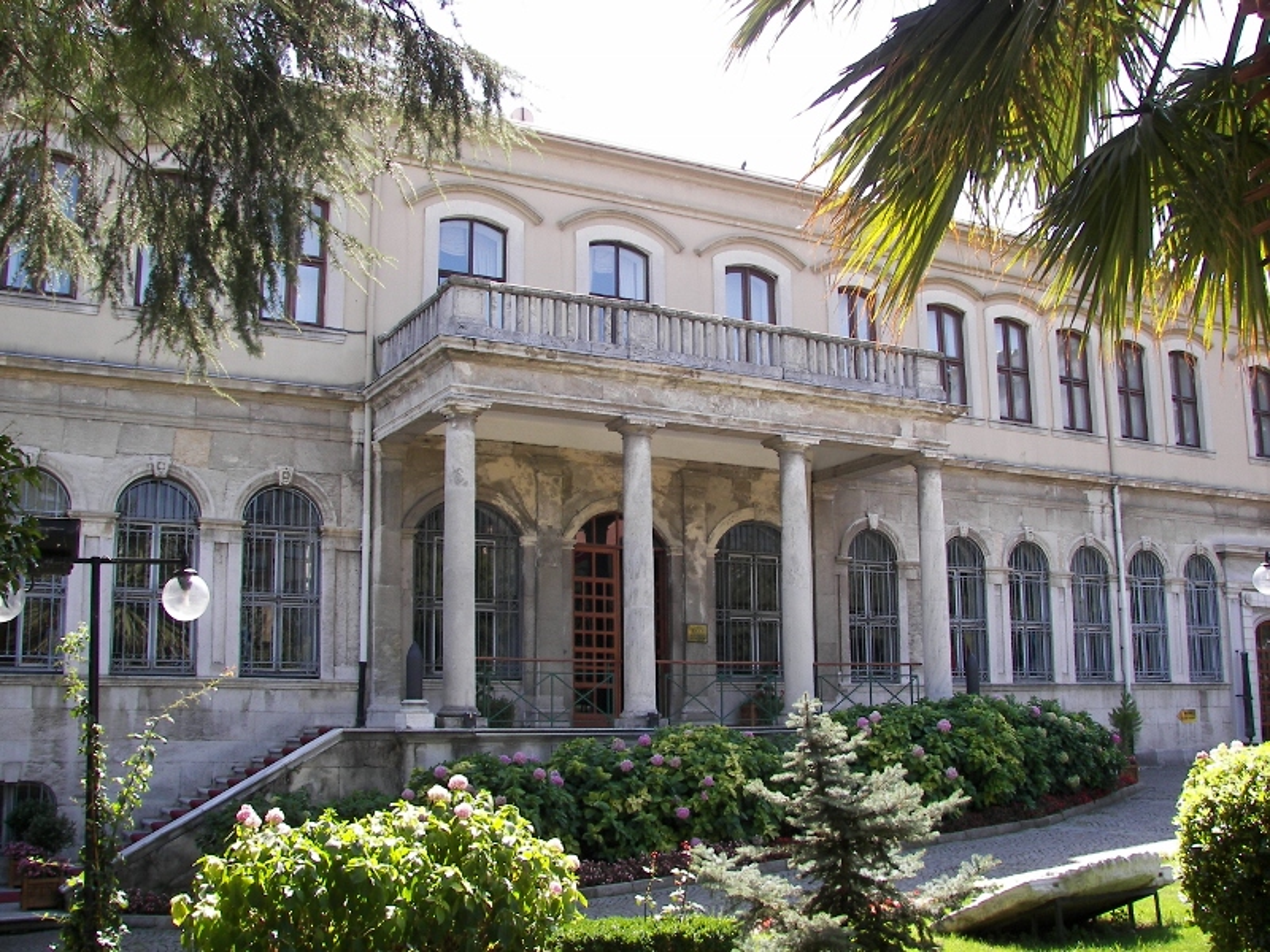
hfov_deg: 51.4
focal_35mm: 36
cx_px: 635
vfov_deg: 39.7
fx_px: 1321
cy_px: 476
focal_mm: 6
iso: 50
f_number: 2.8
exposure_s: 1/200
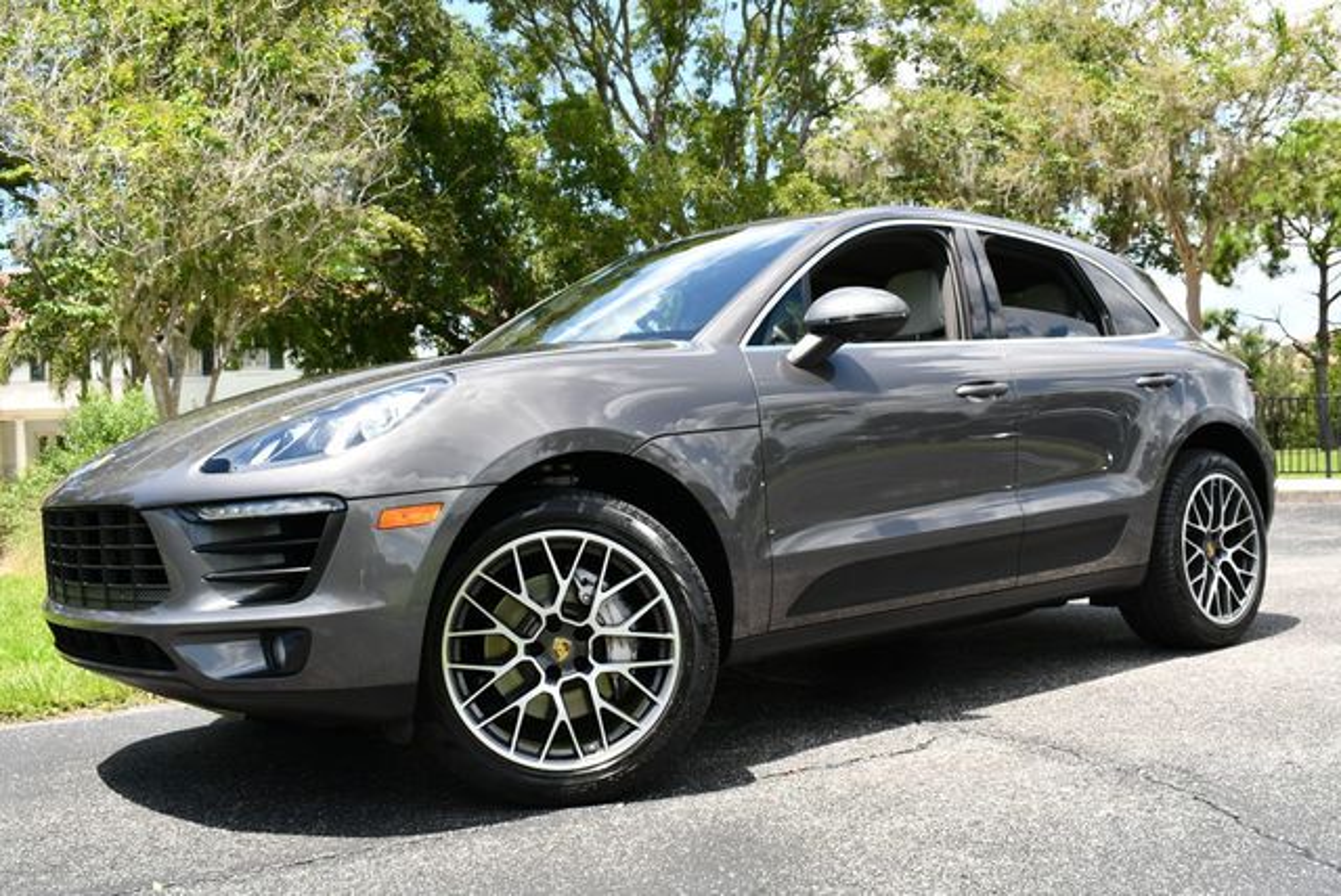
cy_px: 448
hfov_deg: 53.1
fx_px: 1342
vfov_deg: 36.9
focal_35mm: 36
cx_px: 670
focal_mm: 18
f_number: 8
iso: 200
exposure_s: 1/250
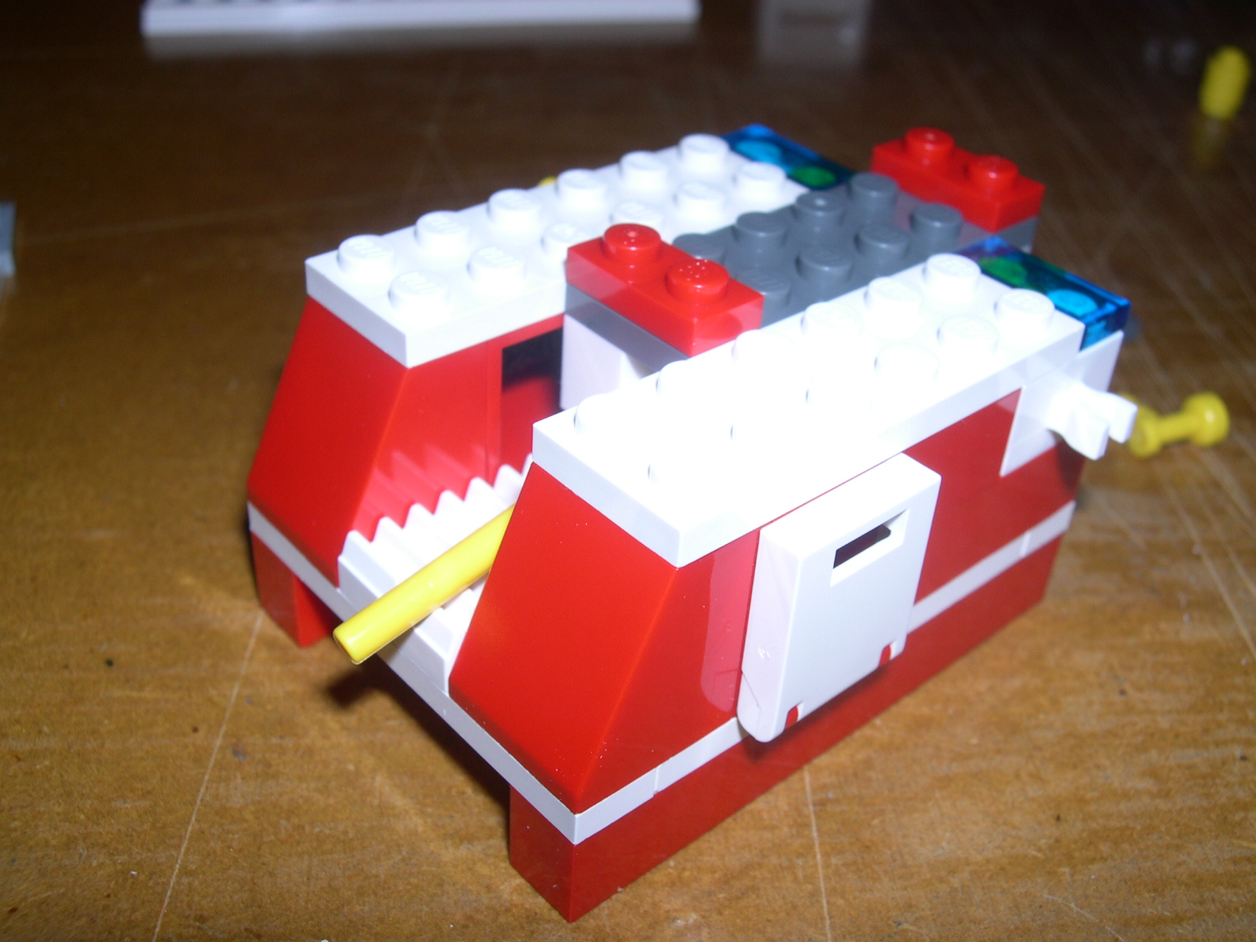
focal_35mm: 38
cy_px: 471
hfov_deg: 49.0
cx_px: 628
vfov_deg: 37.7
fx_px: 1379
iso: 100
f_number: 7.6
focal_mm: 8
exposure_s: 1/60
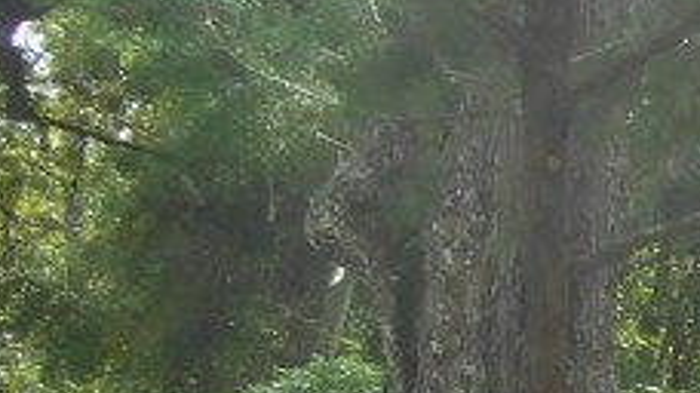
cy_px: 602
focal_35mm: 127
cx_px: 1314
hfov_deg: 14.5
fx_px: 2356
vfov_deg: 9.3
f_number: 3.2
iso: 140
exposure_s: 1/250
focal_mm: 4.6
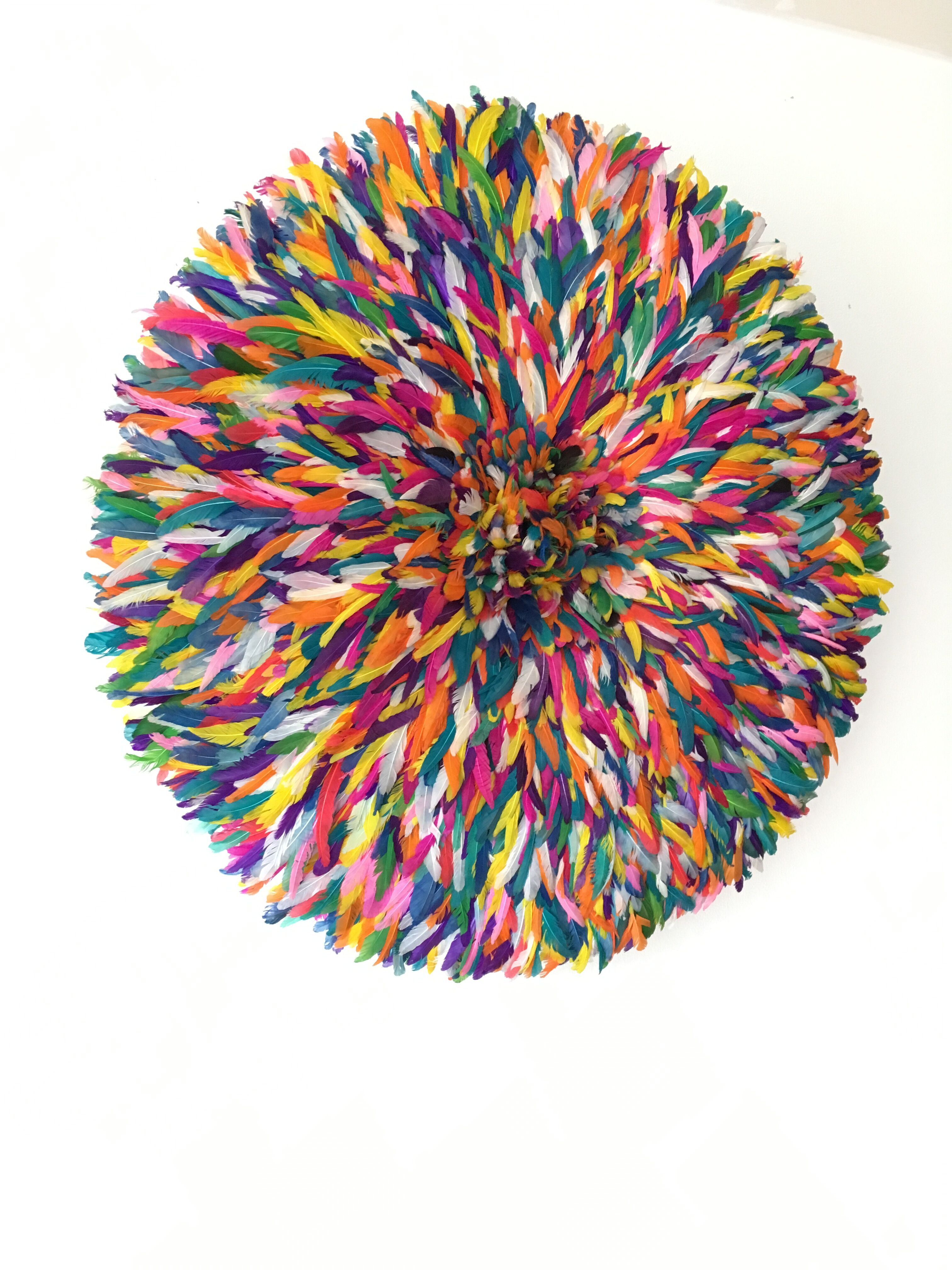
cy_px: 635
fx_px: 1063
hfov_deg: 48.2
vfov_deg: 61.7
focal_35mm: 29
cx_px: 476
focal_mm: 4.15
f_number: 2.2
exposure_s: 1/33
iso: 200
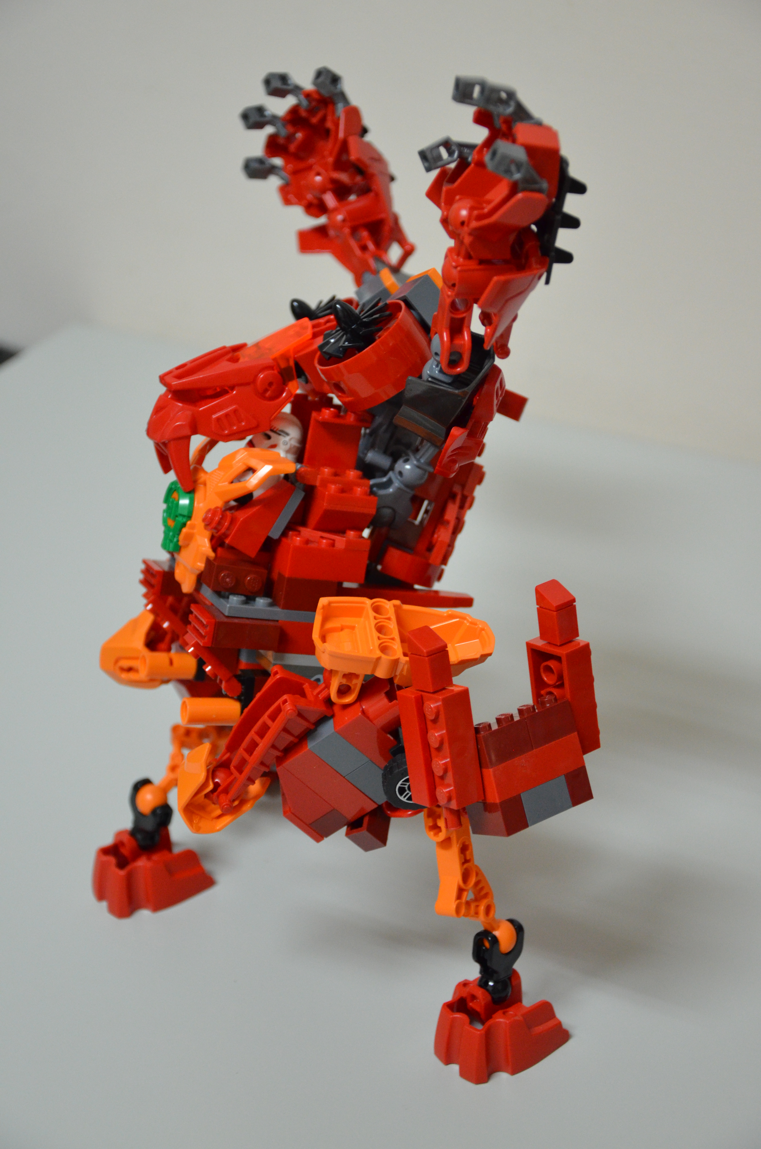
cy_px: 574
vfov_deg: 26.0
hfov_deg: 17.4
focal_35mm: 78
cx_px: 380
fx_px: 2484
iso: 1600
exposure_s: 1/30
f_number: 5
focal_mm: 52
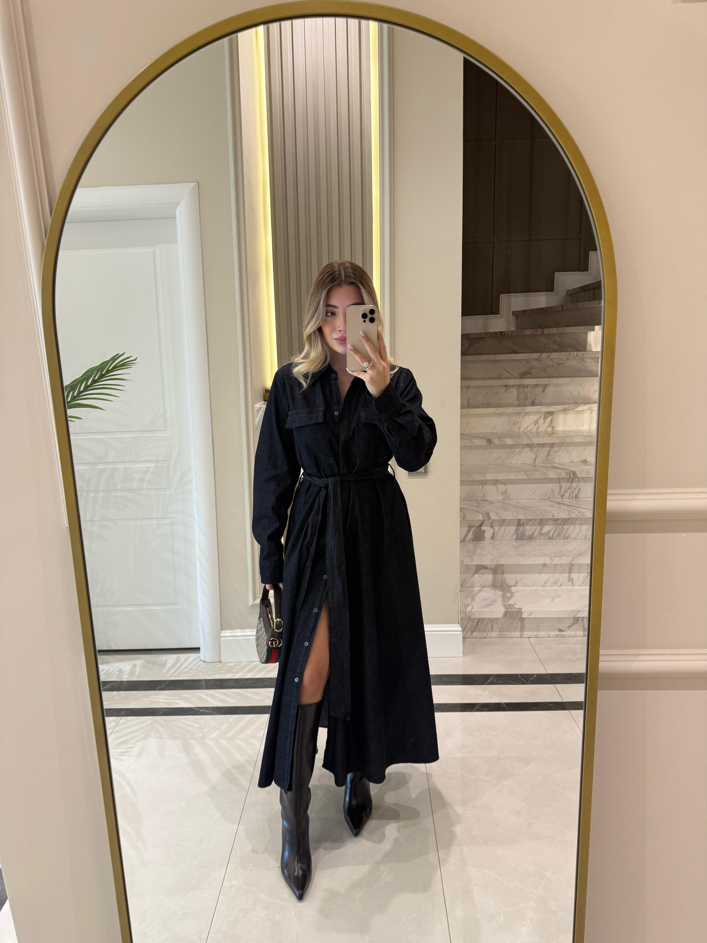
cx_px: 354
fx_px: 654
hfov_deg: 56.8
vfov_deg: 71.6
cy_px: 472
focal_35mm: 24
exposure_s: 1/50
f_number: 1.78
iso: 125
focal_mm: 6.76
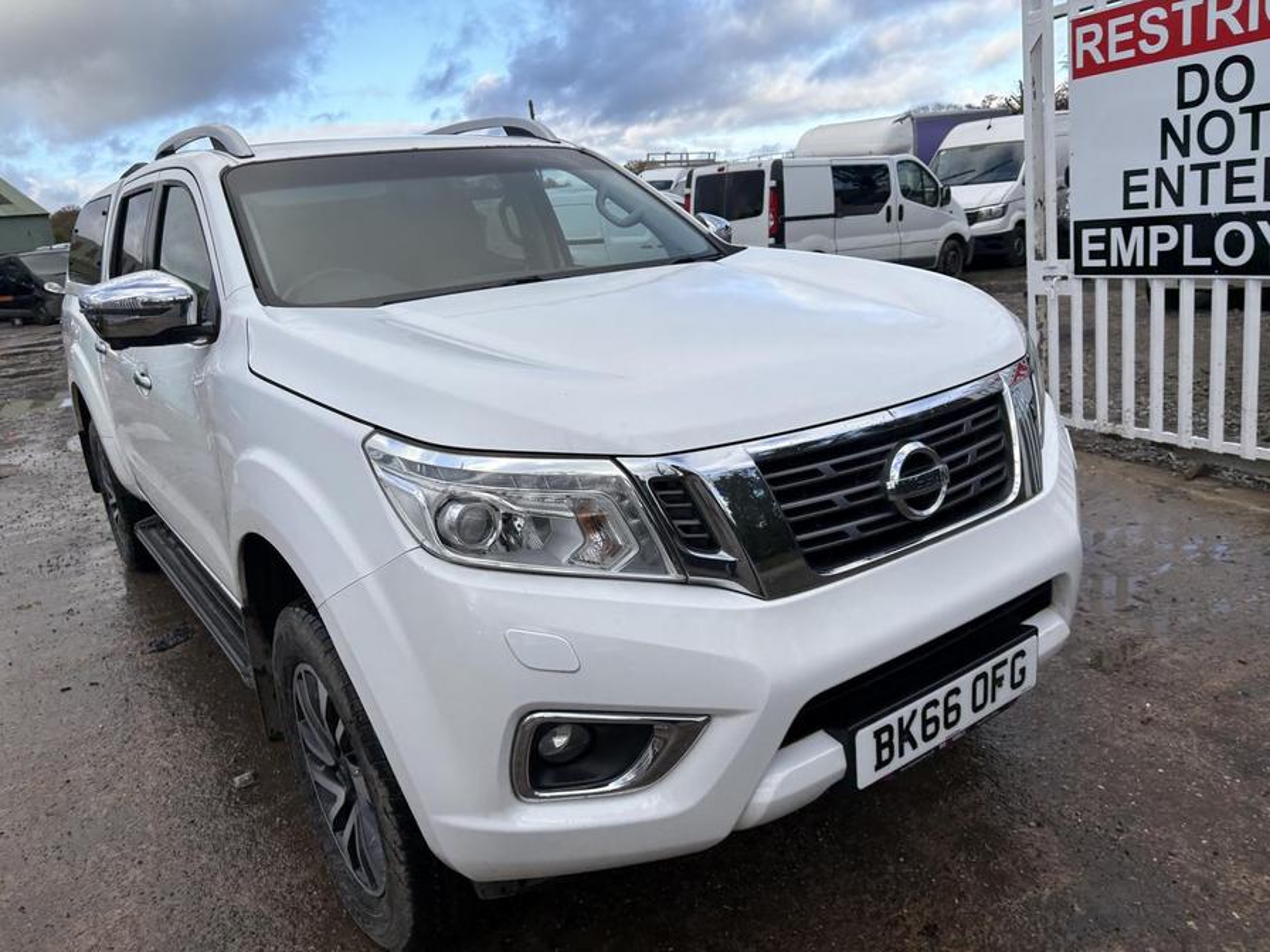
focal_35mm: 26
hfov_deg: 67.3
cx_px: 635
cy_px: 476
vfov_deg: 53.1
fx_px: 954
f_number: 1.6
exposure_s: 1/1451
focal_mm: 5.96
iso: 50
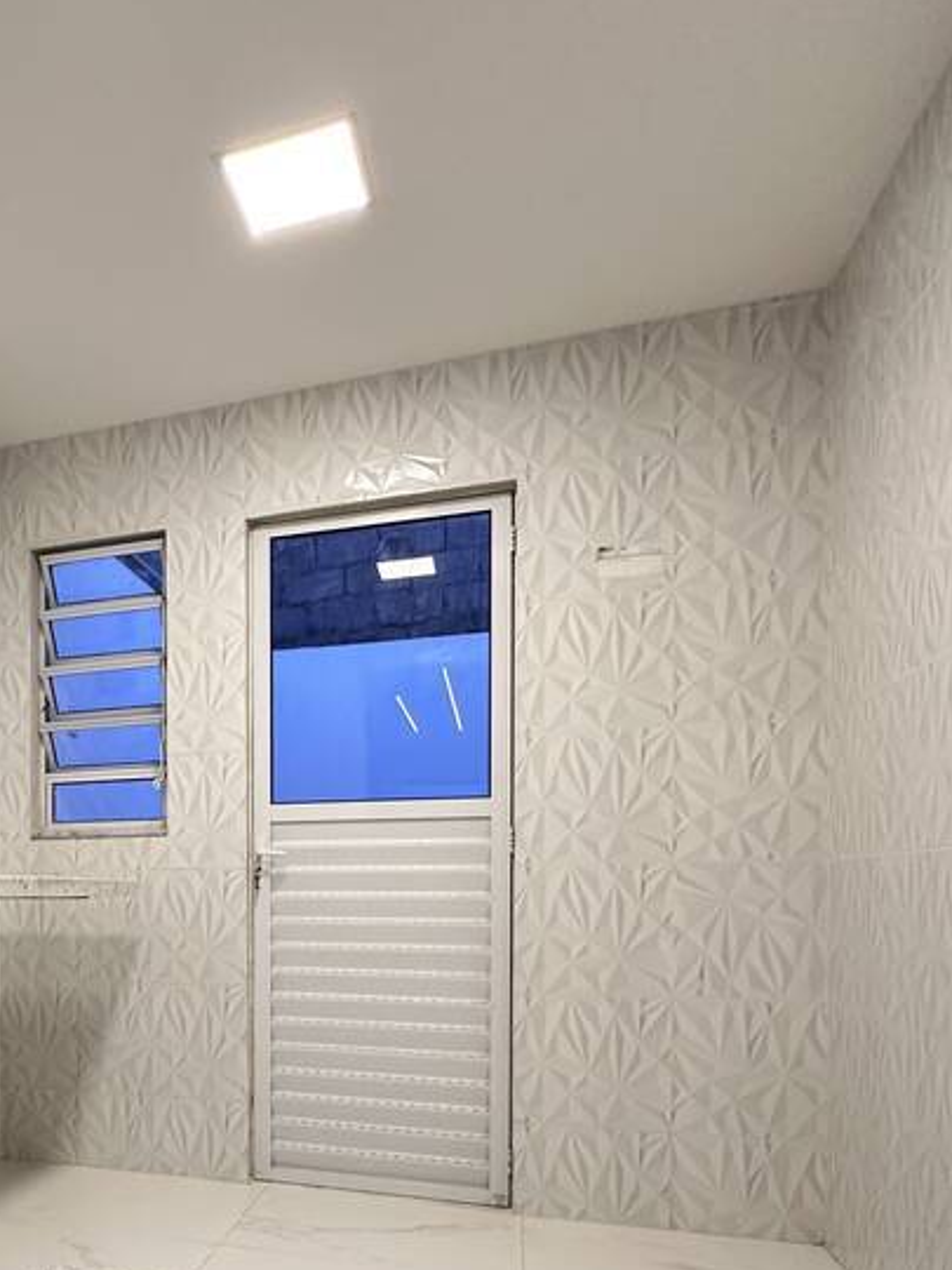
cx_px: 106
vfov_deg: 60.7
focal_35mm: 28
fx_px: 1027
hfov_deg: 45.4
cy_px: 917
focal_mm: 2.22
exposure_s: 1/120
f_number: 2.2
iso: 320
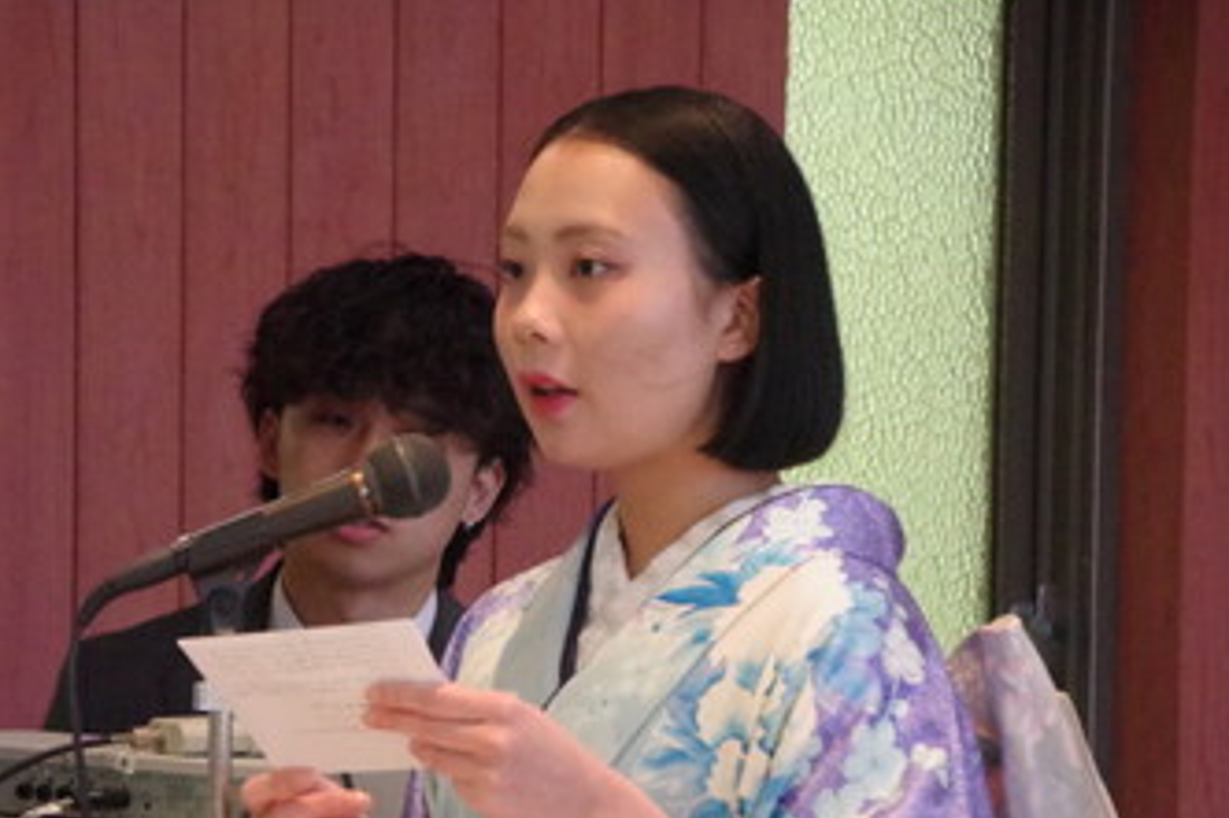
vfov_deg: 2.7
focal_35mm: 508
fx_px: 17333
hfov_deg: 4.1
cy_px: 544
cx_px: 463
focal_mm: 250
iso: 25600
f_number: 9
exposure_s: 1/400
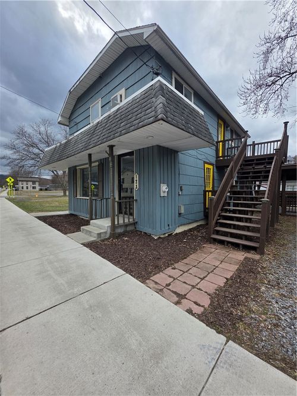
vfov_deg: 106.2
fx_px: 149
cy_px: 198
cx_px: 148
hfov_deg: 89.9
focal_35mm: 13
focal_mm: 2.2
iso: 40
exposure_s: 1/1361
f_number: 1.9
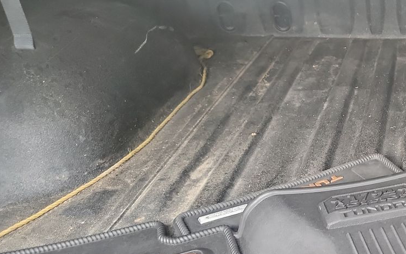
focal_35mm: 55
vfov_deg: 23.5
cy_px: 152
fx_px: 609
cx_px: 401
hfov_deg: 33.8
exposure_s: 1/59
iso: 675
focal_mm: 6.7
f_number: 1.8
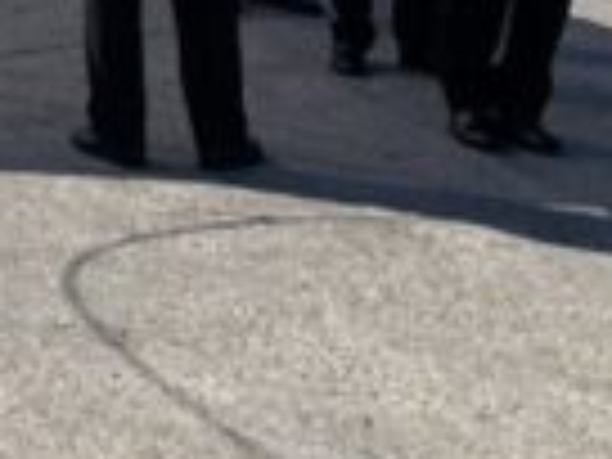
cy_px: -418
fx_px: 2599
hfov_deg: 12.2
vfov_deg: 9.5
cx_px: -526
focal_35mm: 147
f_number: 1.8
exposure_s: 1/3521
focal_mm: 4.25
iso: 25
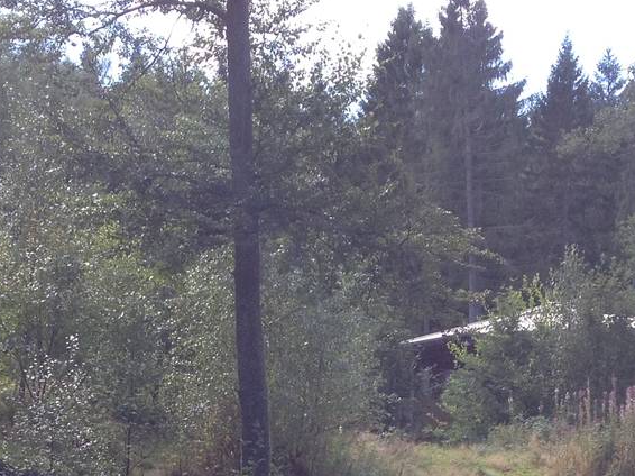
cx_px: 181
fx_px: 1815
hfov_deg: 19.7
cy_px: 630
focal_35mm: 99
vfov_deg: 14.3
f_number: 2.4
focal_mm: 4.28
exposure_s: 1/391
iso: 50
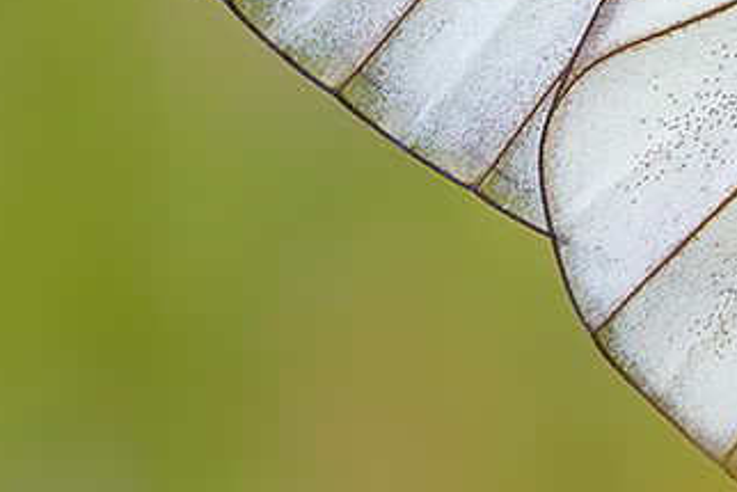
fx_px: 10302
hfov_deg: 4.0
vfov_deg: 2.7
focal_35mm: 503
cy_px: -199
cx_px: 2010
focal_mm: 60
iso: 100
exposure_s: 1/8
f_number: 11
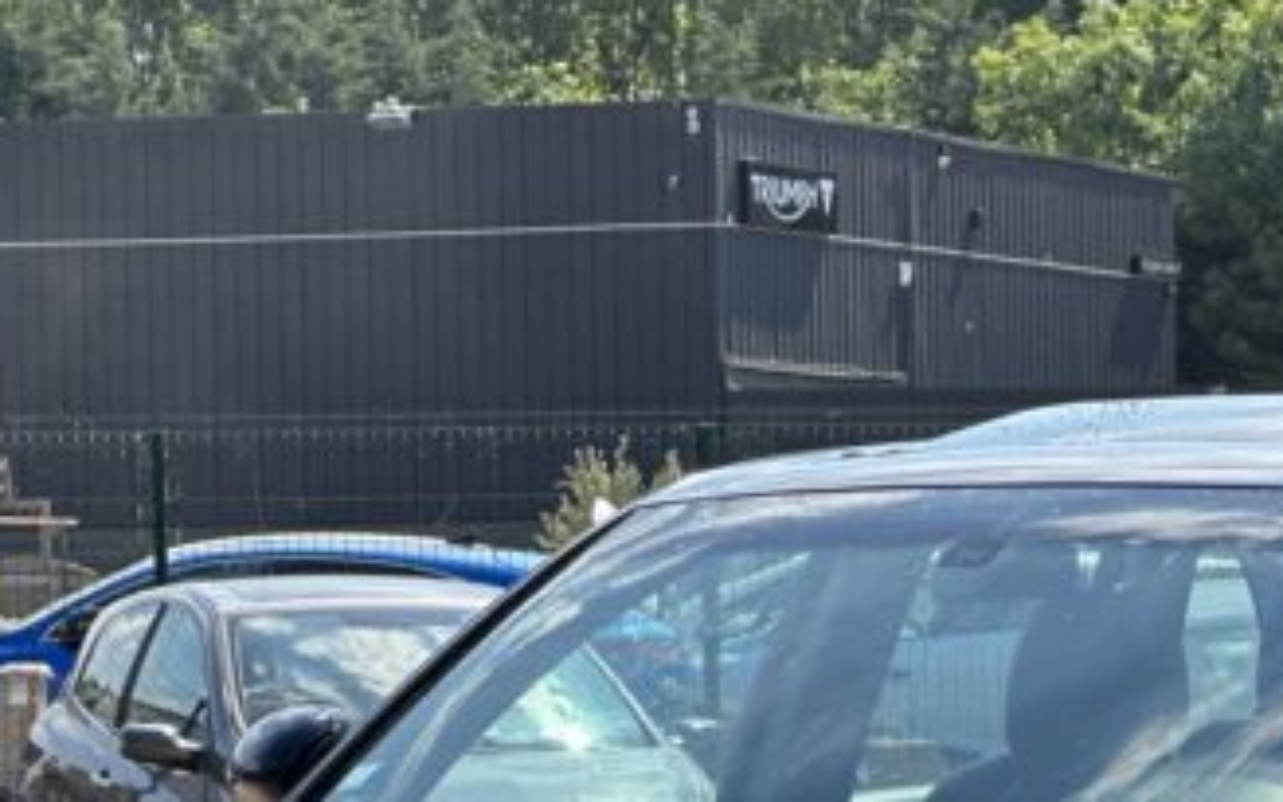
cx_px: 1029
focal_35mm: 199
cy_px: 1037
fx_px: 6958
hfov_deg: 10.5
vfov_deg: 6.5
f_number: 2.8
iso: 32
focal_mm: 9
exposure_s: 1/436
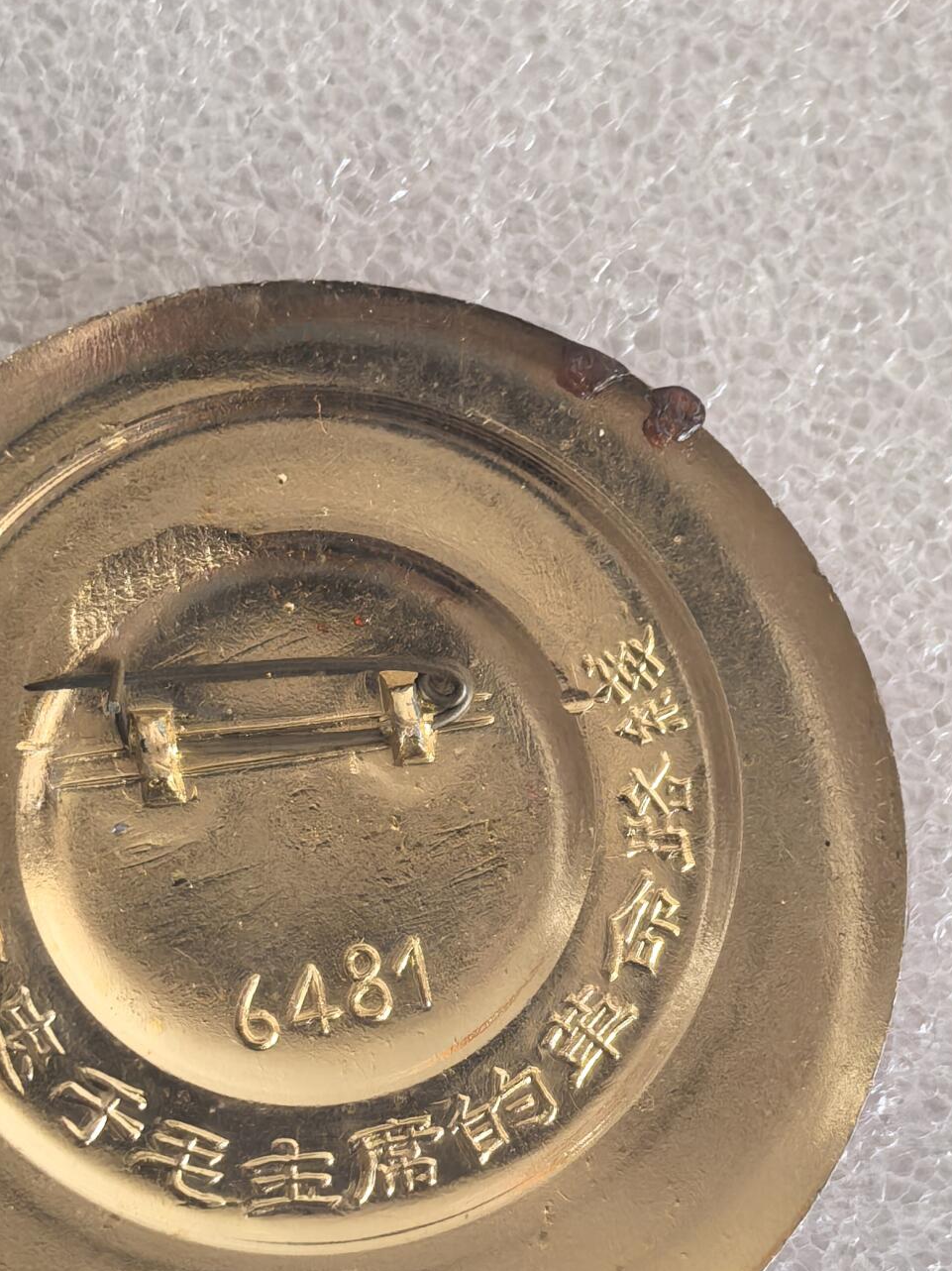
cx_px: 319
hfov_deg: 11.8
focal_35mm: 125
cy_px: 818
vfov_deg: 15.7
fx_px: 4585
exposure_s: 1/300
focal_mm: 5.75
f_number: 2
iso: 250
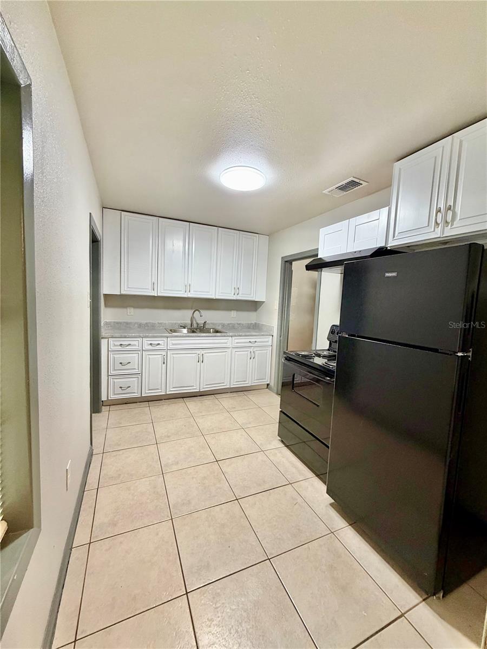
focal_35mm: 14
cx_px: 244
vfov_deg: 102.1
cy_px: 324
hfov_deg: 85.7
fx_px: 263
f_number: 2.2
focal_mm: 2.22
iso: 400
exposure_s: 1/60
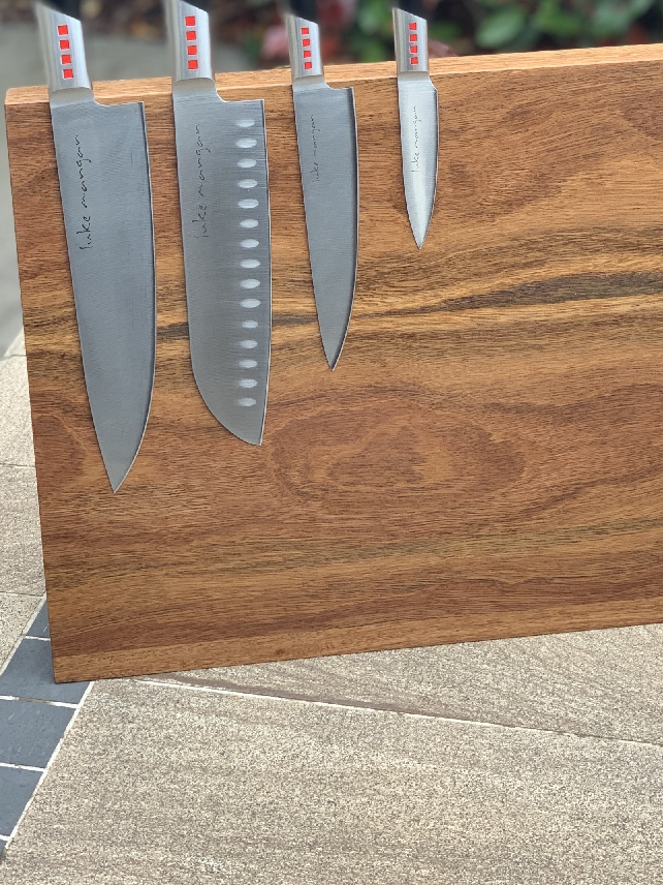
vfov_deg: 19.8
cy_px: 186
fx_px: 2503
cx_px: 456
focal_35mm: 98
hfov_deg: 15.1
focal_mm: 6
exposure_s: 1/122
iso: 20
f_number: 2.4
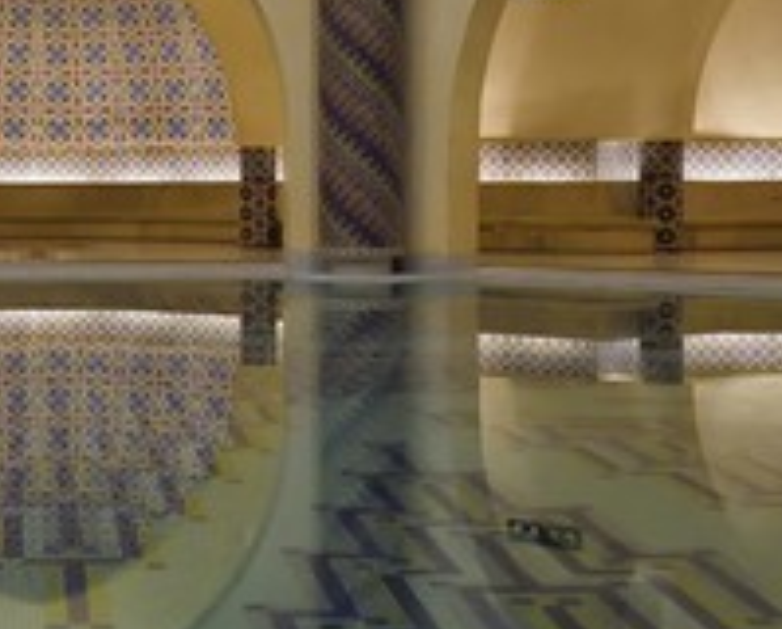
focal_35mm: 83
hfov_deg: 22.3
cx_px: 35
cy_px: 216
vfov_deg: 18.5
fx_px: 1925
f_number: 6.3
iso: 3200
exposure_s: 1/15
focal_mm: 42
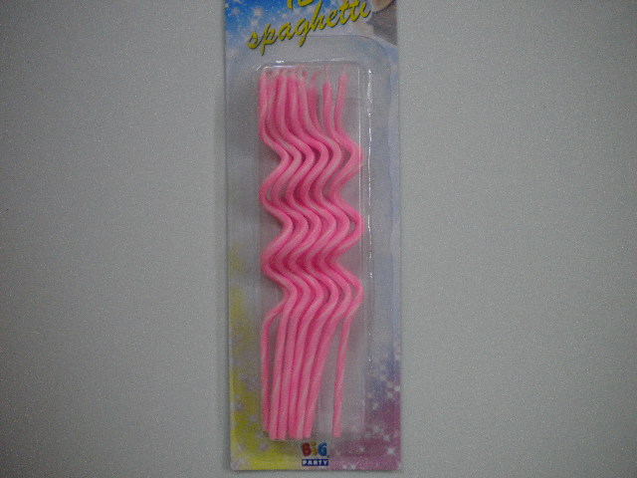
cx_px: 318
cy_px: 239
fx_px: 644
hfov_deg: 52.6
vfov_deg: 40.7
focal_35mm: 35
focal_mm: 6.3
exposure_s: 1/60
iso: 393
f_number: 3.1
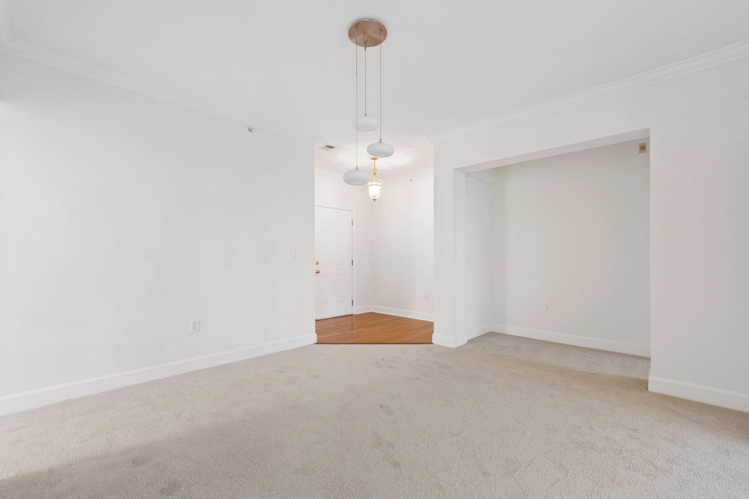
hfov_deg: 100.4
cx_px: 374
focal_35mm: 15
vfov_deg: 77.3
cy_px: 250
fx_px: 312
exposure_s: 1/1.67
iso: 100
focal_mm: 10
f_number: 8
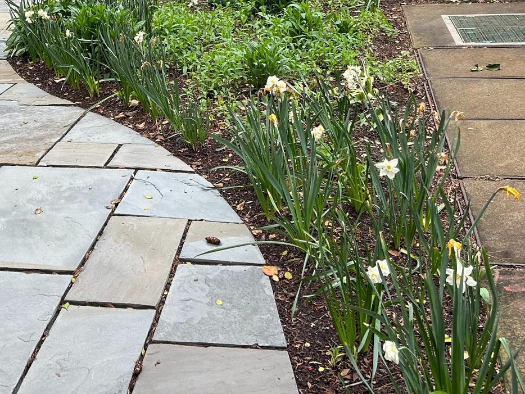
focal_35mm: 57
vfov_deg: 24.1
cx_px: 176
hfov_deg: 33.5
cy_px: -35
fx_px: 865
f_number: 1.5
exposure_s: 1/654
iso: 50
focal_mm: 5.7
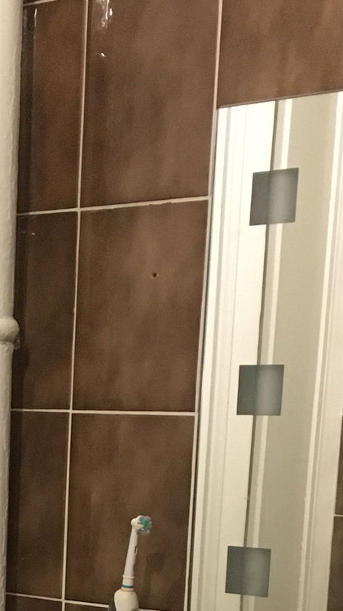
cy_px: 721
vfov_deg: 22.0
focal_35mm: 90
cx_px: -102
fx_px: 1456
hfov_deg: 13.0
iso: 250
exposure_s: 1/17
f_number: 2.2
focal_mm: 4.15
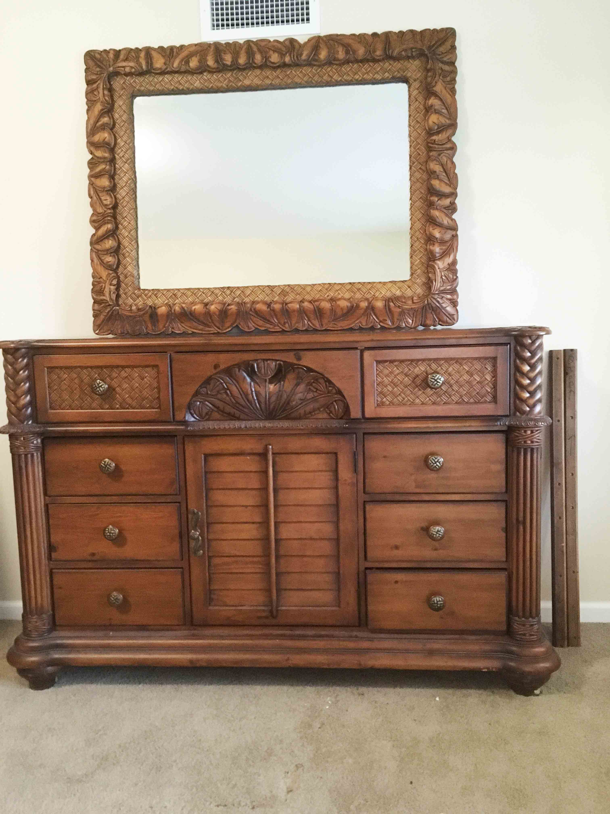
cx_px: 305
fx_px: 681
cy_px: 407
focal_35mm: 29
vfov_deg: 61.7
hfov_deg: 48.2
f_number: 2.2
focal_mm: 4.15
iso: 320
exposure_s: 1/15
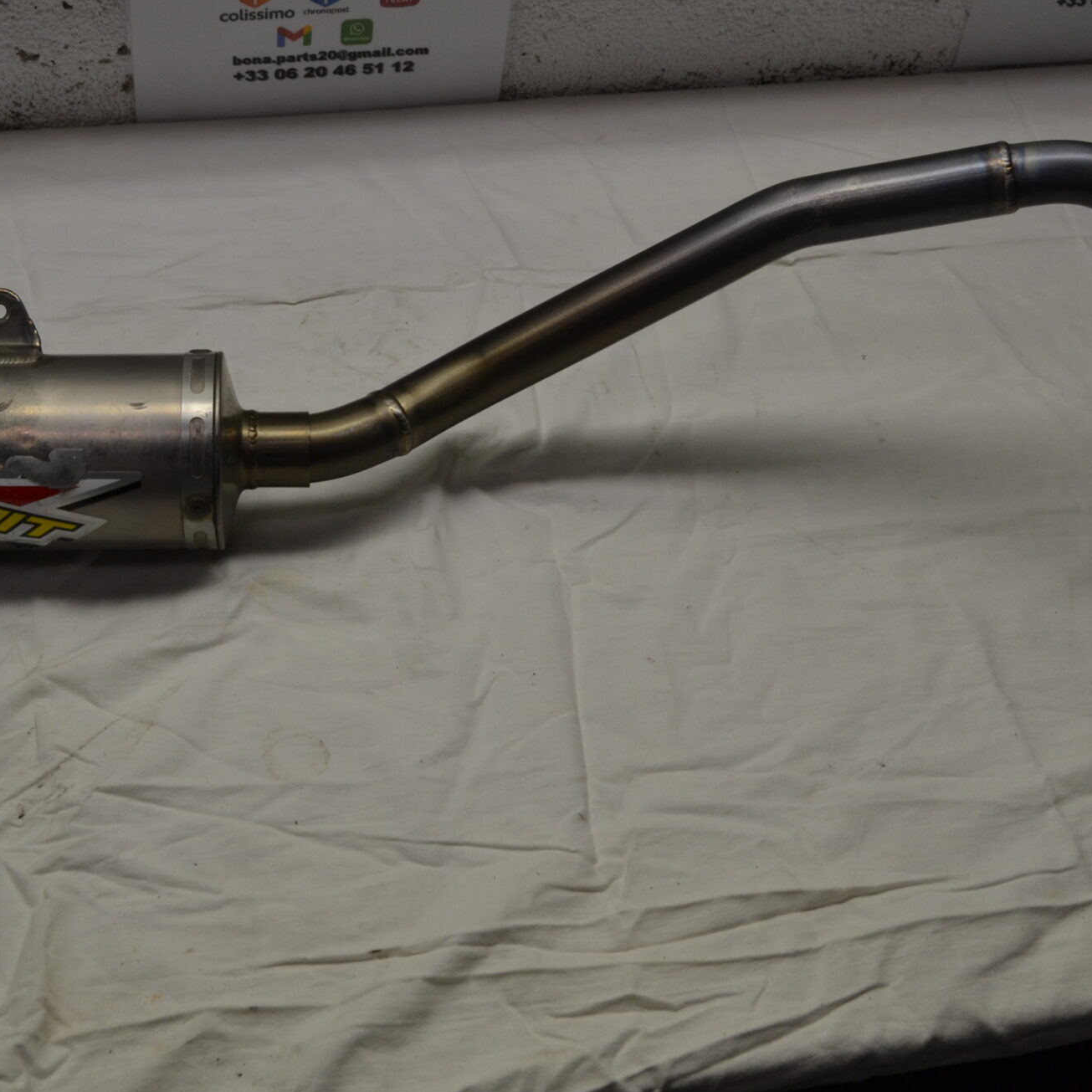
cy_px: 446
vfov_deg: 31.0
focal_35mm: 55
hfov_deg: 31.1
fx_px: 1963
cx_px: 506
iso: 250
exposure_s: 1/125
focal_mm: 22
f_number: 5.6
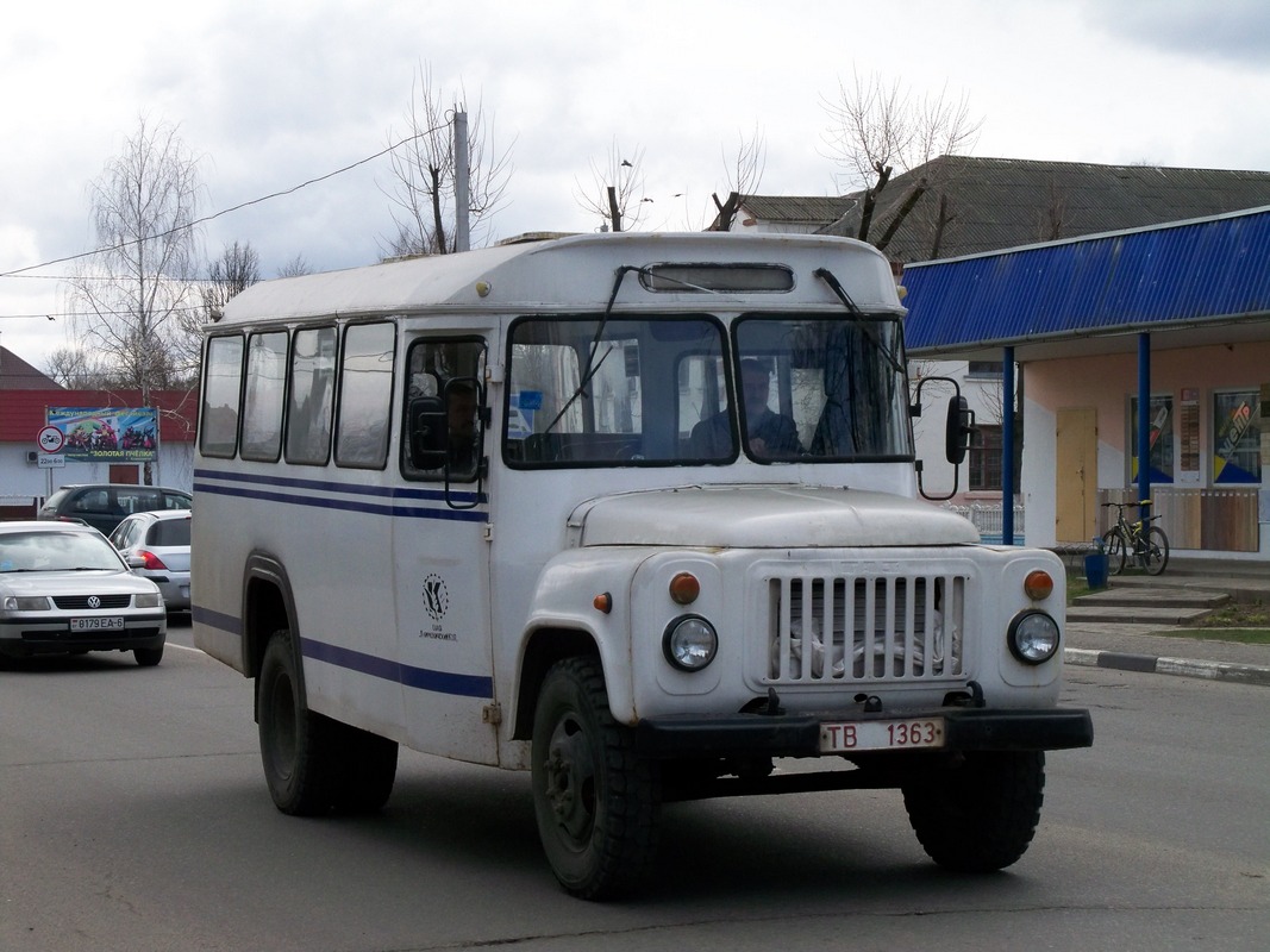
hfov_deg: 24.4
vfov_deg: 18.4
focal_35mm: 80
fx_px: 2935
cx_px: 635
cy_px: 476
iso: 200
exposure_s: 1/800
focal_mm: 14.2
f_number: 4.1
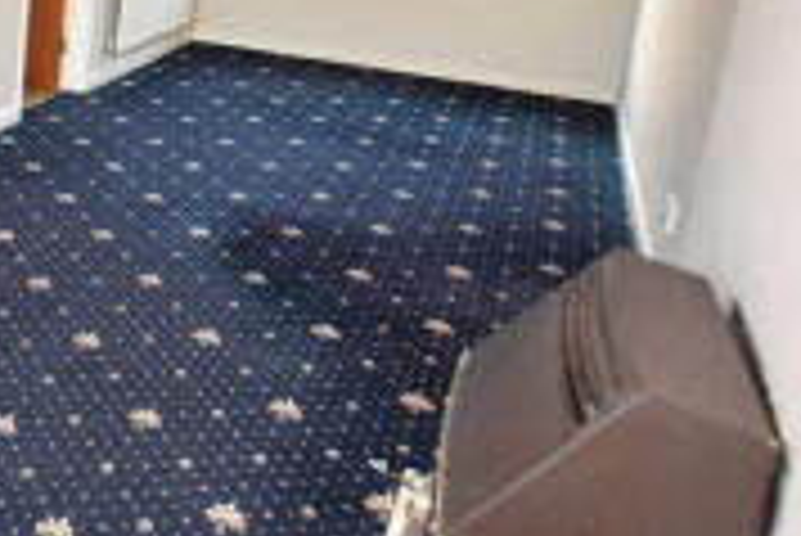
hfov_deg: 35.5
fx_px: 891
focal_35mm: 40
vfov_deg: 31.1
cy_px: 7
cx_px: -207
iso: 1400
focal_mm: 10
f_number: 4
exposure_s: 1/60
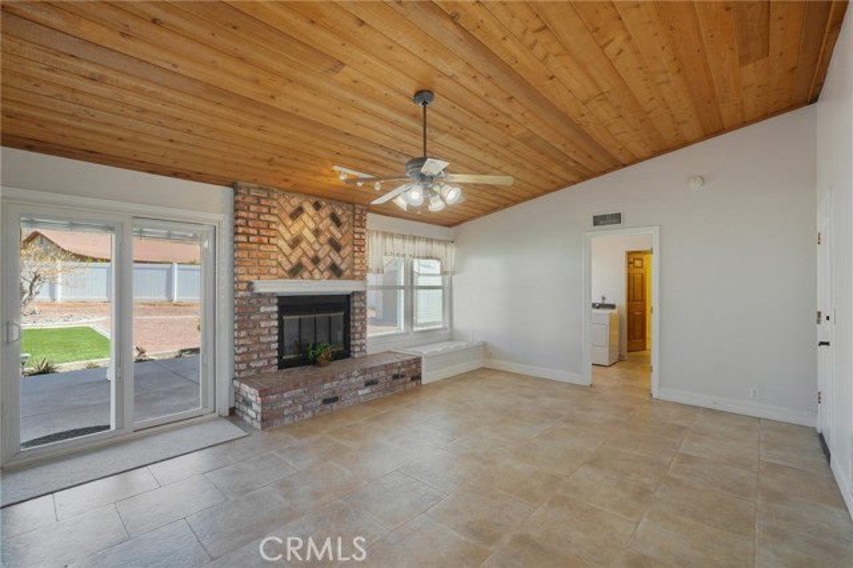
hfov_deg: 96.8
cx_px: 426
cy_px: 284
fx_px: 379
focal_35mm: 16
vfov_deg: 73.7
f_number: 8
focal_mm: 16
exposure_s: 1/15
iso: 400
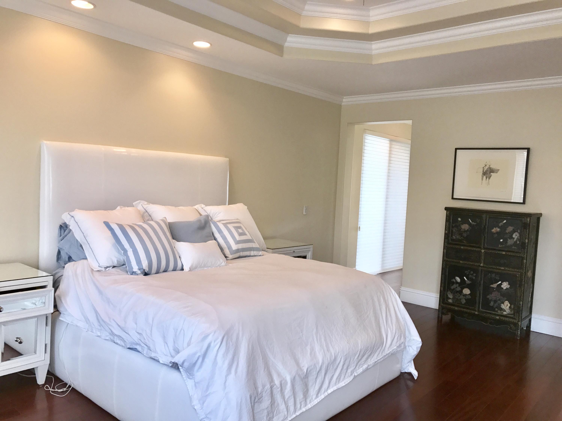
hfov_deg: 63.4
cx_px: 281
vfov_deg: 49.7
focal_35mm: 28
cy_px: 210
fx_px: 455
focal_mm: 3.99
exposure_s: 1/66
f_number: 1.8
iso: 20
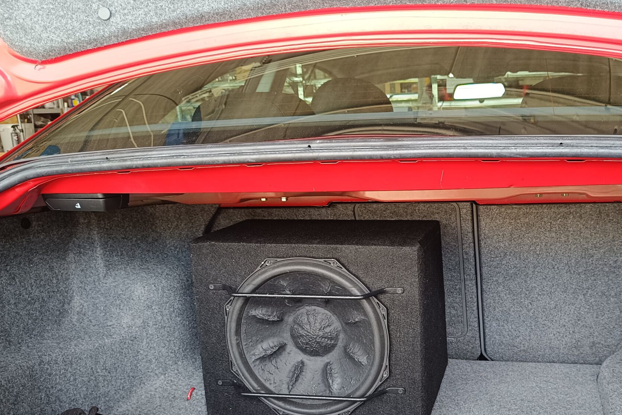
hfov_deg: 49.7
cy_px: 298
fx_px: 656
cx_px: 422
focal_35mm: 38
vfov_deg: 34.5
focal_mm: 5.59
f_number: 1.88
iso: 338
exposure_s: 1/101
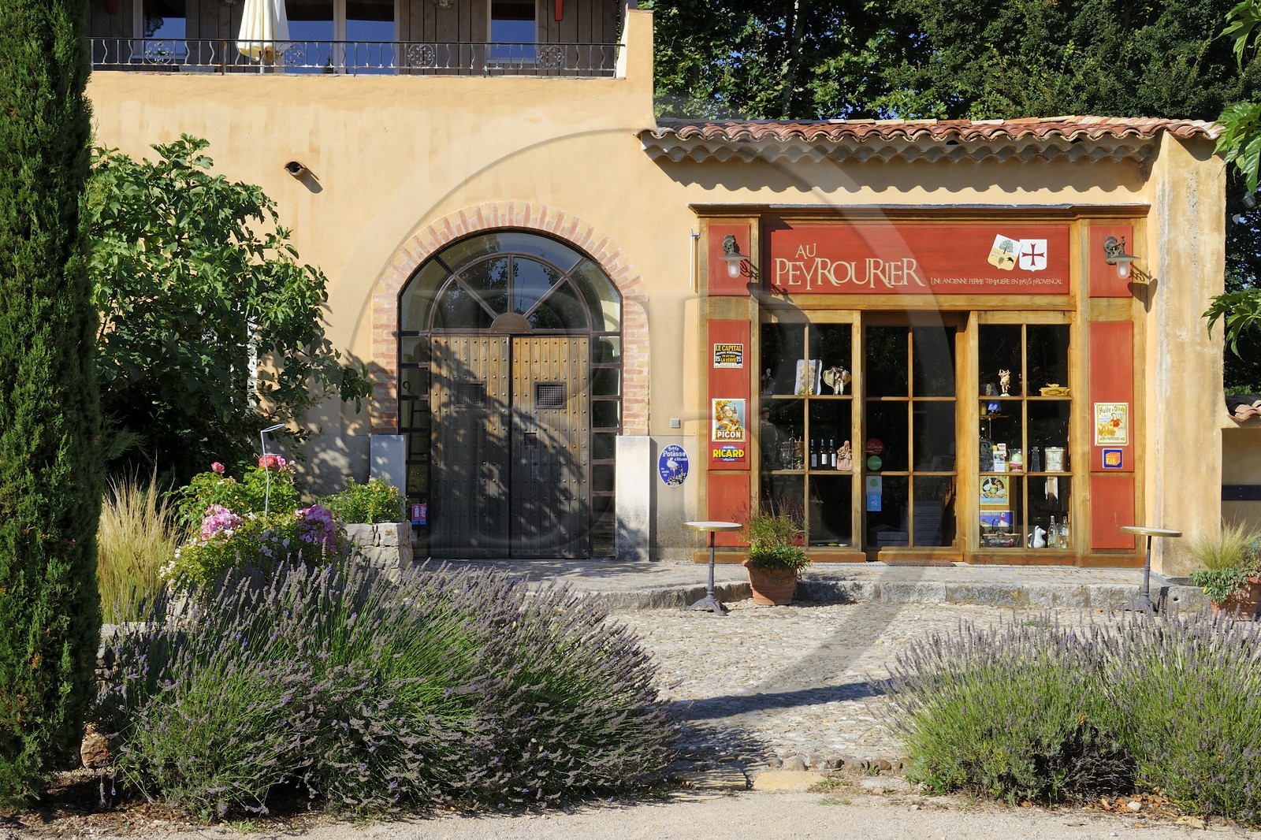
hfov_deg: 43.6
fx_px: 1576
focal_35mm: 45
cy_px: 420
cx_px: 630
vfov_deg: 29.9
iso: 200
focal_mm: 45
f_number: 13
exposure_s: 1/200
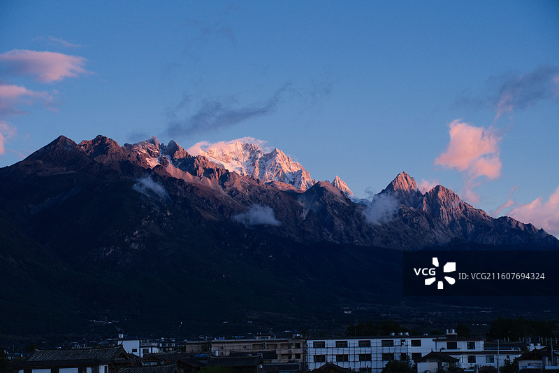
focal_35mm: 68
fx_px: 1056
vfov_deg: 20.0
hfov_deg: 29.7
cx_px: 280
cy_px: 186
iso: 640
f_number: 5
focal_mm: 45.4
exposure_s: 1/125
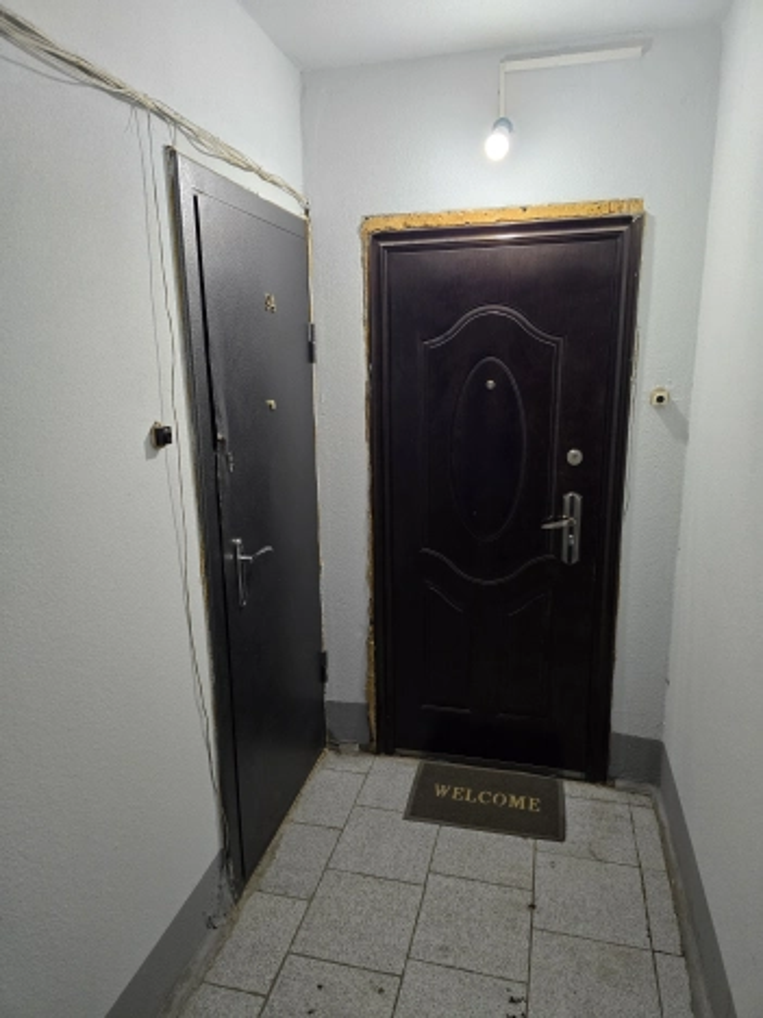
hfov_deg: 58.9
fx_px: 676
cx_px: 382
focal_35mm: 23
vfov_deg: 73.9
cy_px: 509
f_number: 1.7
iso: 400
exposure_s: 1/100
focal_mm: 6.3
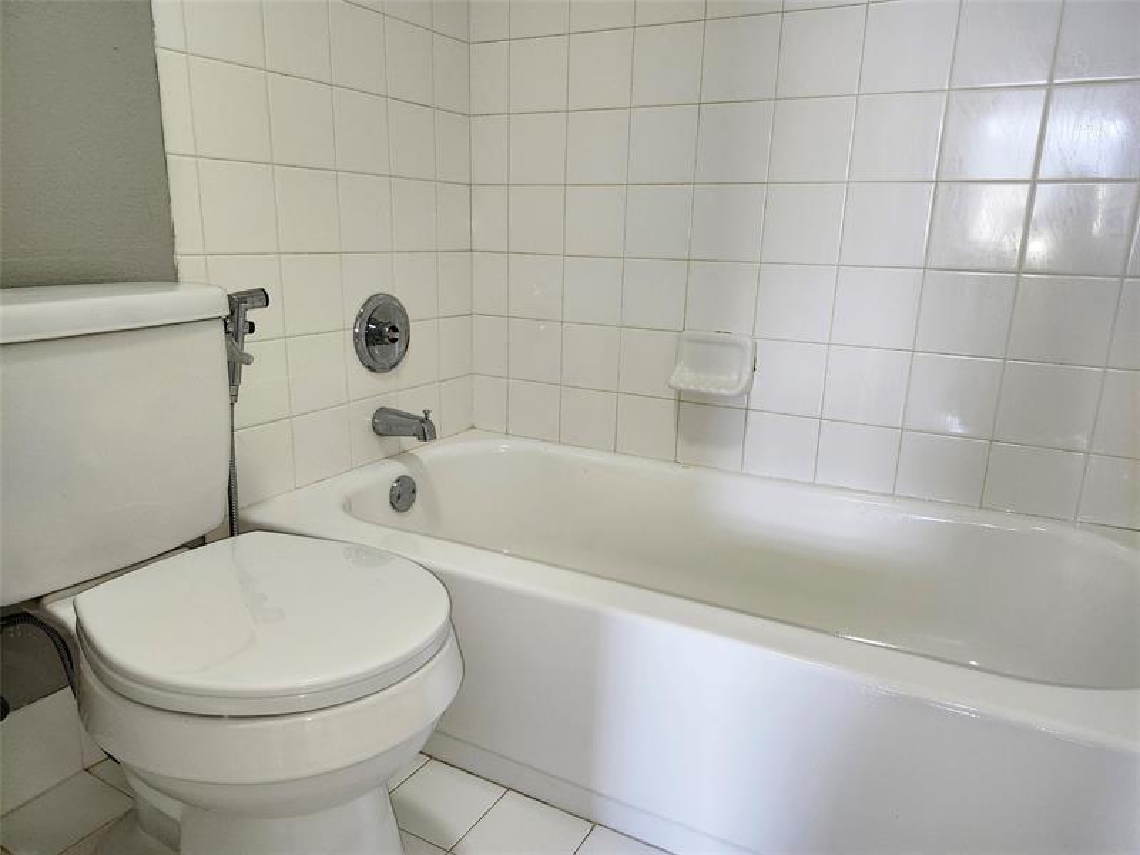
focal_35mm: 23
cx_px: 570
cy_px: 428
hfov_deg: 73.9
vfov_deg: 58.9
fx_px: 757
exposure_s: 1/120
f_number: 1.8
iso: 500
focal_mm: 5.54
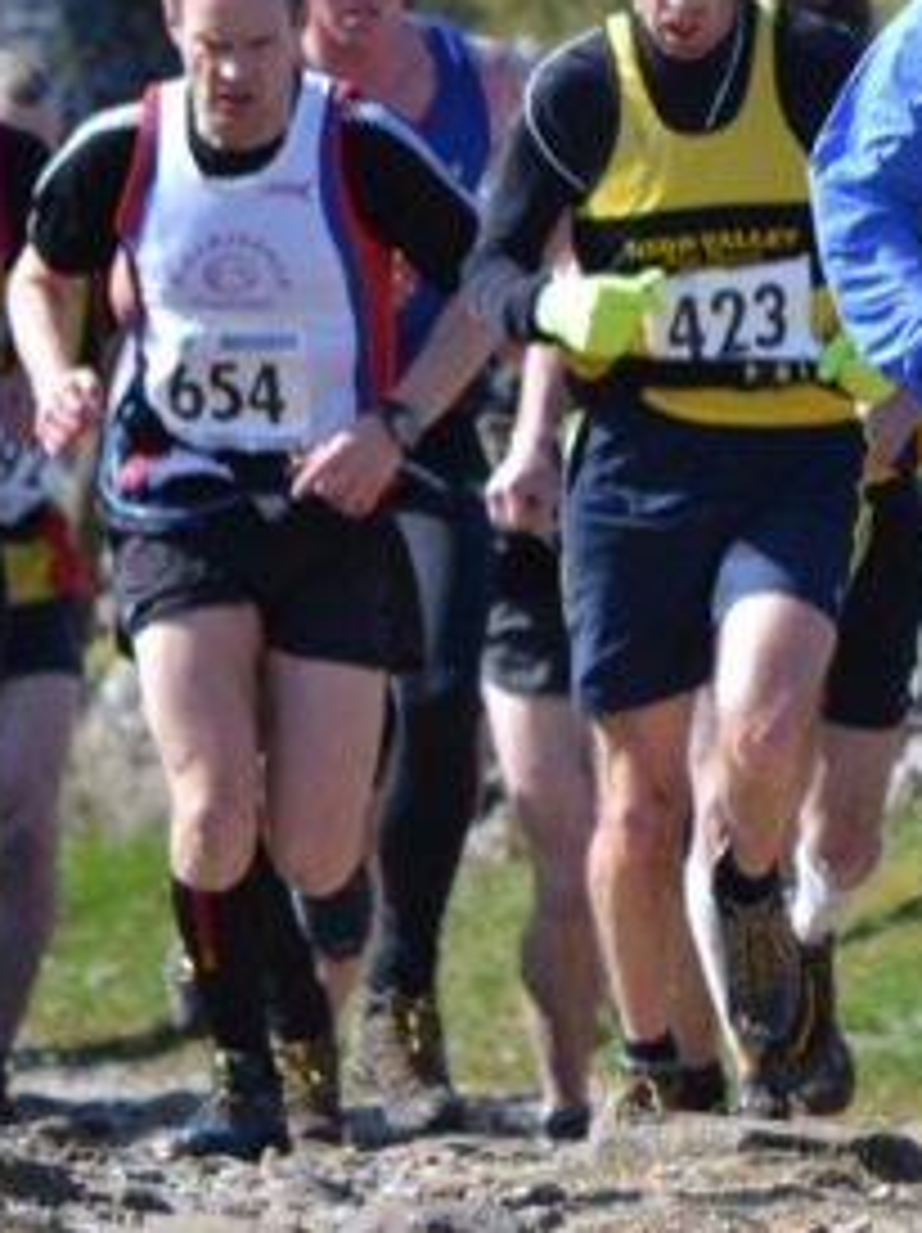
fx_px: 24898
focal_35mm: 700
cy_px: 428
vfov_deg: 2.8
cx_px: 944
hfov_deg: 2.1
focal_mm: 190
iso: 400
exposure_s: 1/1000
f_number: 5.6
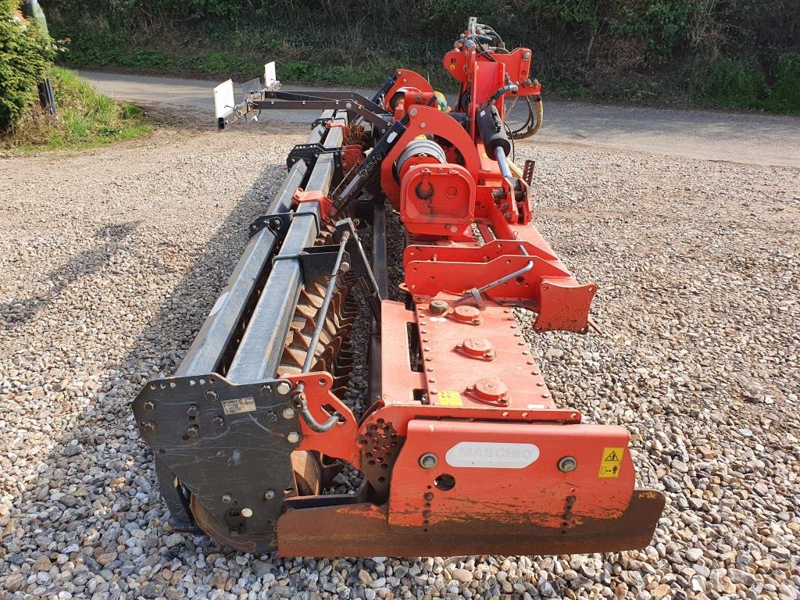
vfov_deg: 53.1
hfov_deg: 67.3
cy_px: 300
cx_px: 400
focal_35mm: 26
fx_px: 601
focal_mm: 4.32
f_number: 2.4
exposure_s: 1/726
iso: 50
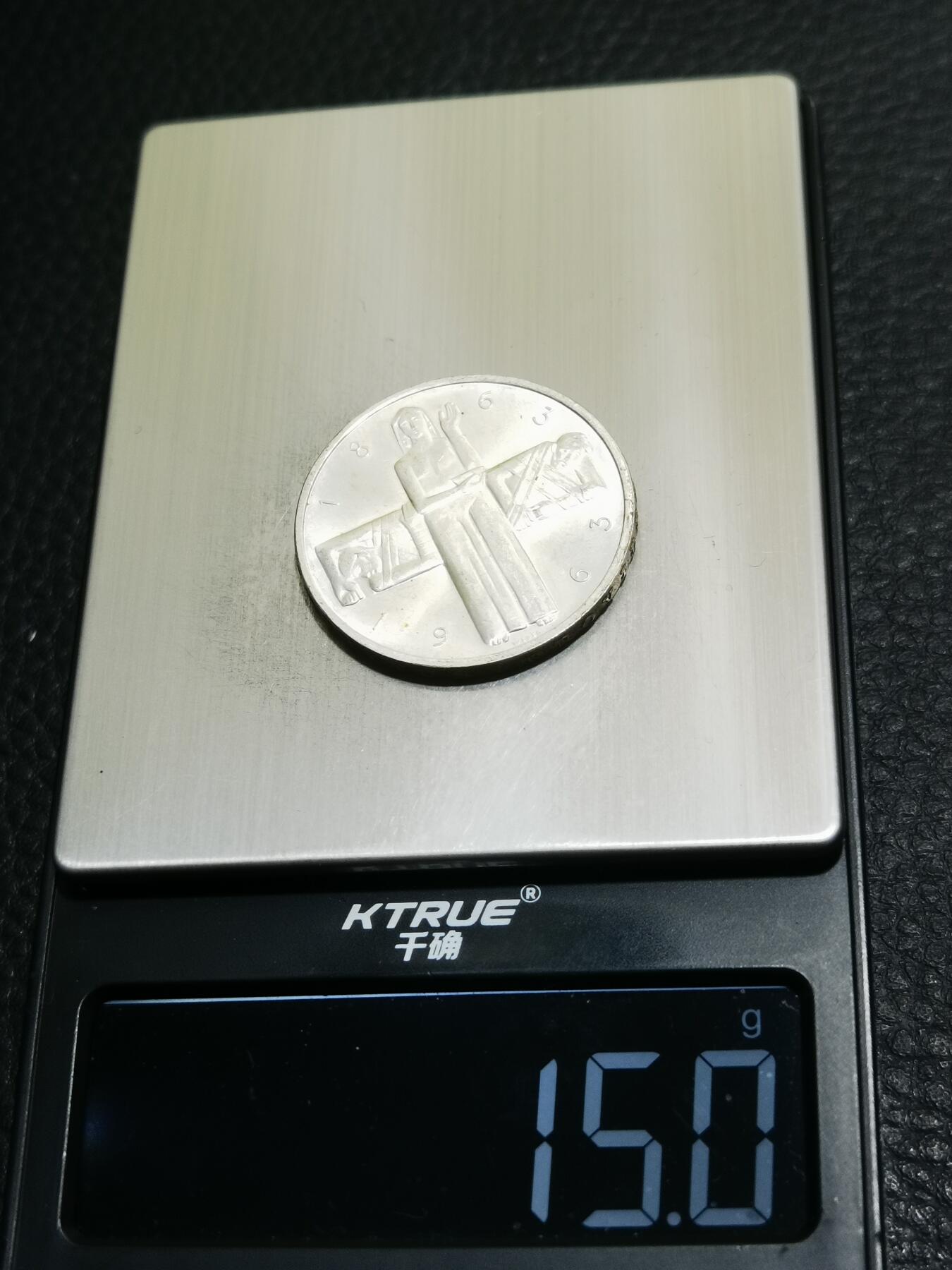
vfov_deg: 34.3
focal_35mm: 56
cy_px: 635
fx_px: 2053
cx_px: 476
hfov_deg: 26.1
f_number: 1.9
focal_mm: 6.67
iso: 80
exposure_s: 1/100
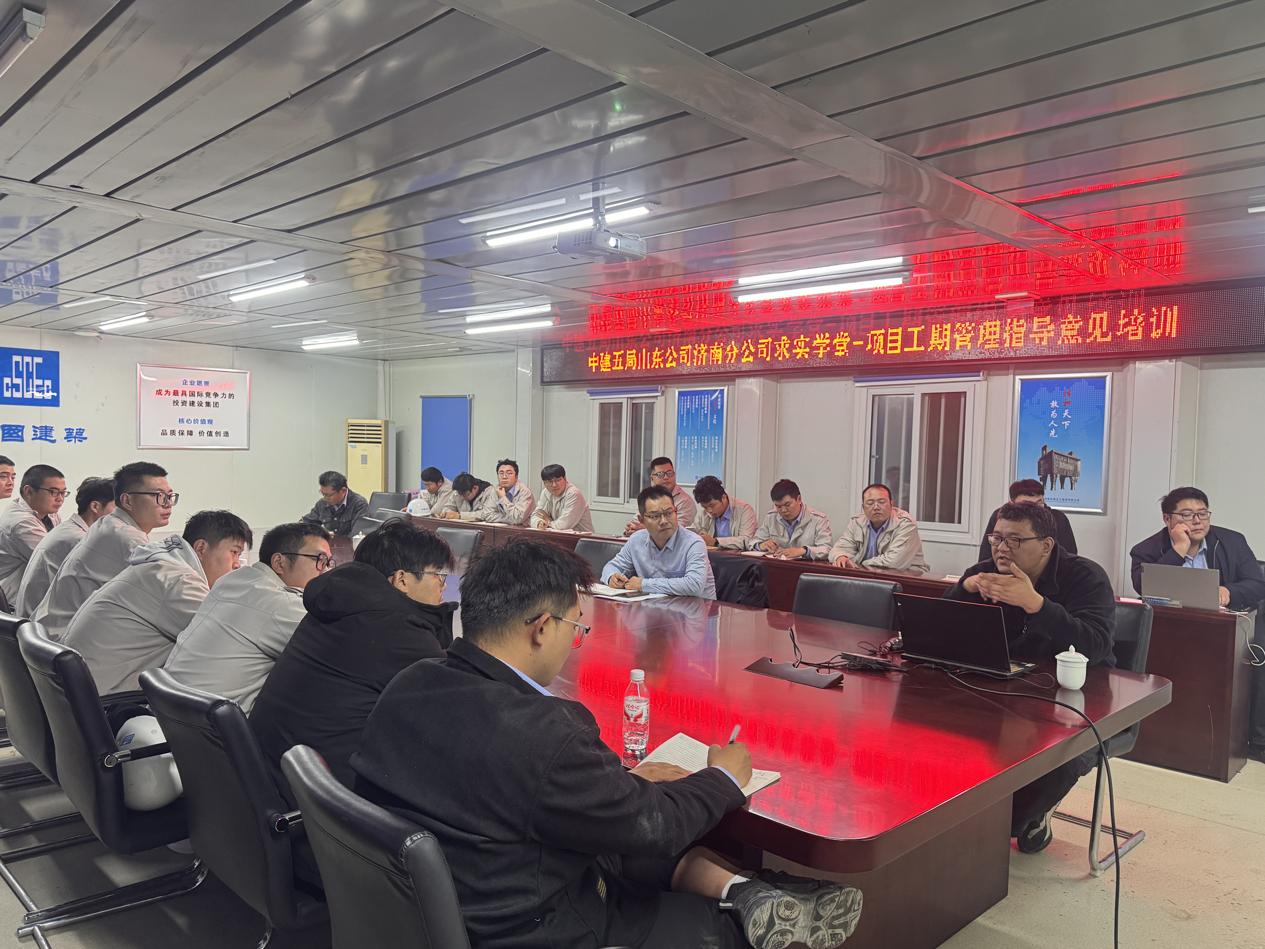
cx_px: 617
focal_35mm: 25
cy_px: 490
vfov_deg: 54.9
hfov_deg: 69.4
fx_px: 914
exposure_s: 1/60
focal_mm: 6.76
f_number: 1.78
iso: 320
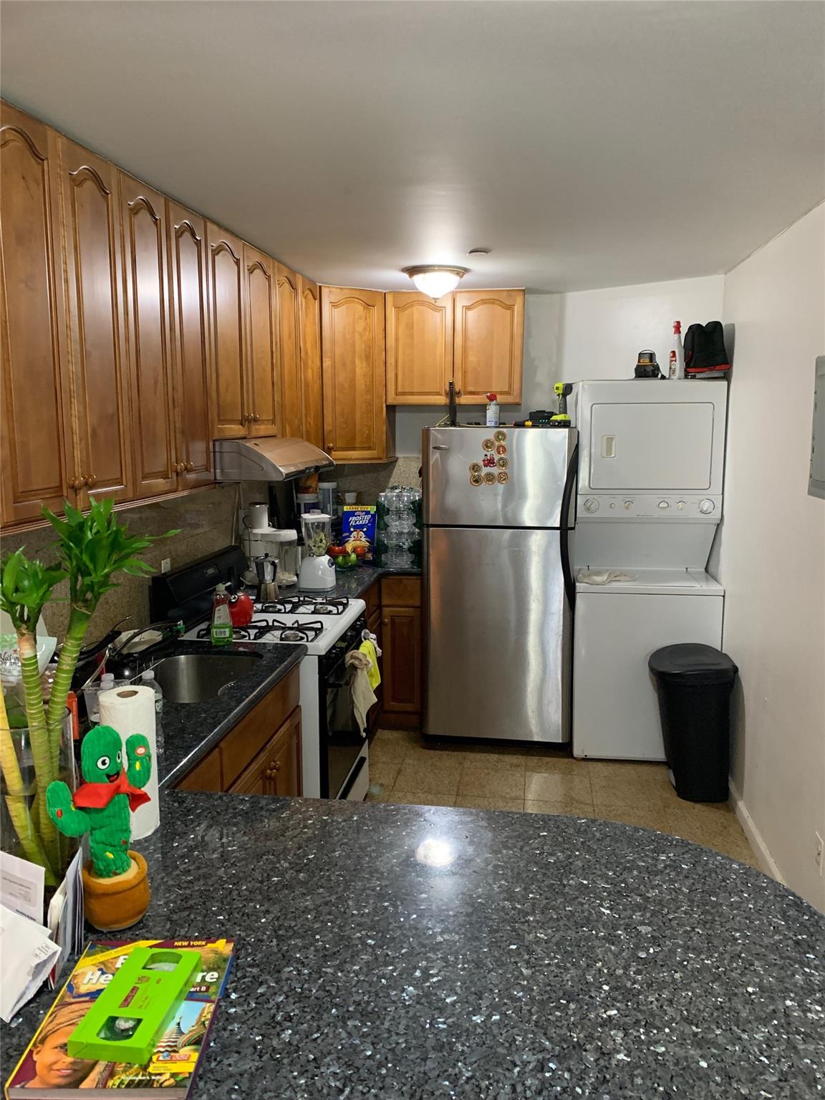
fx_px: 826
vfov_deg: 67.3
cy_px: 550
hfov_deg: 53.1
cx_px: 412
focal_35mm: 26
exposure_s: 1/60
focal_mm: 4.25
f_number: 1.8
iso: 320
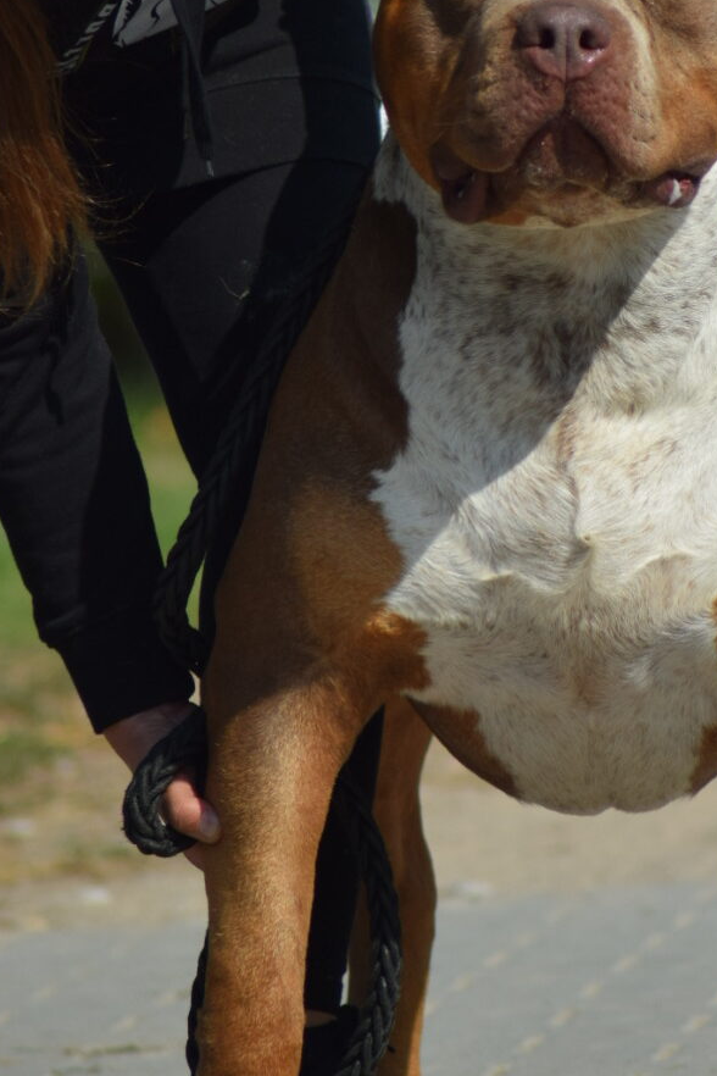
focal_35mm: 771
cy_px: 181
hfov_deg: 1.8
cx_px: 512
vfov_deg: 2.7
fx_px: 23032
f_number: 5.6
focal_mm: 280
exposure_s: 1/2000
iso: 280
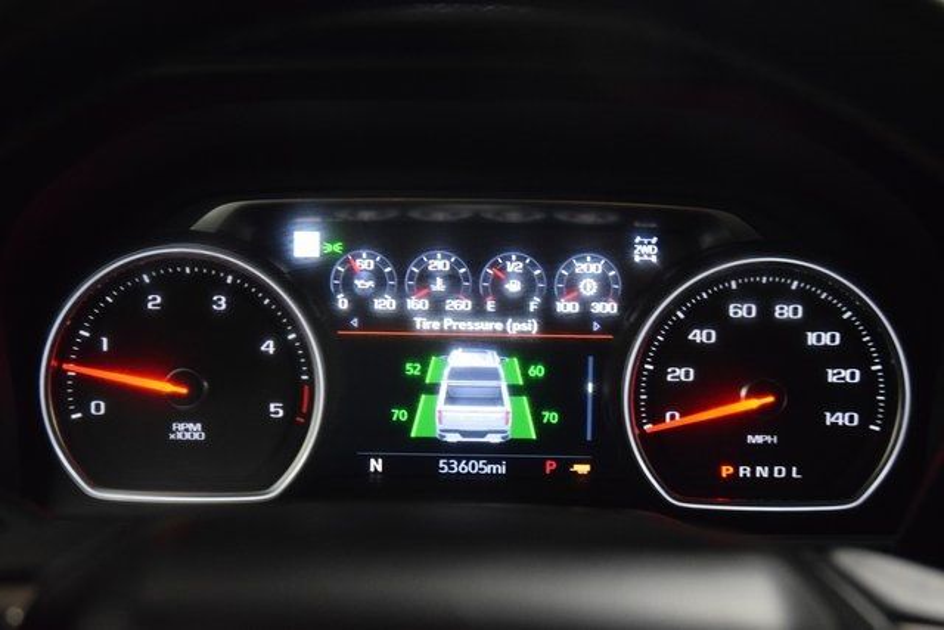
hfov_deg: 37.8
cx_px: 472
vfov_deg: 25.8
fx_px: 1377
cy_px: 315
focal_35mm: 52
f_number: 4.2
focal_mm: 35
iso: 3200
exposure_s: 1/50
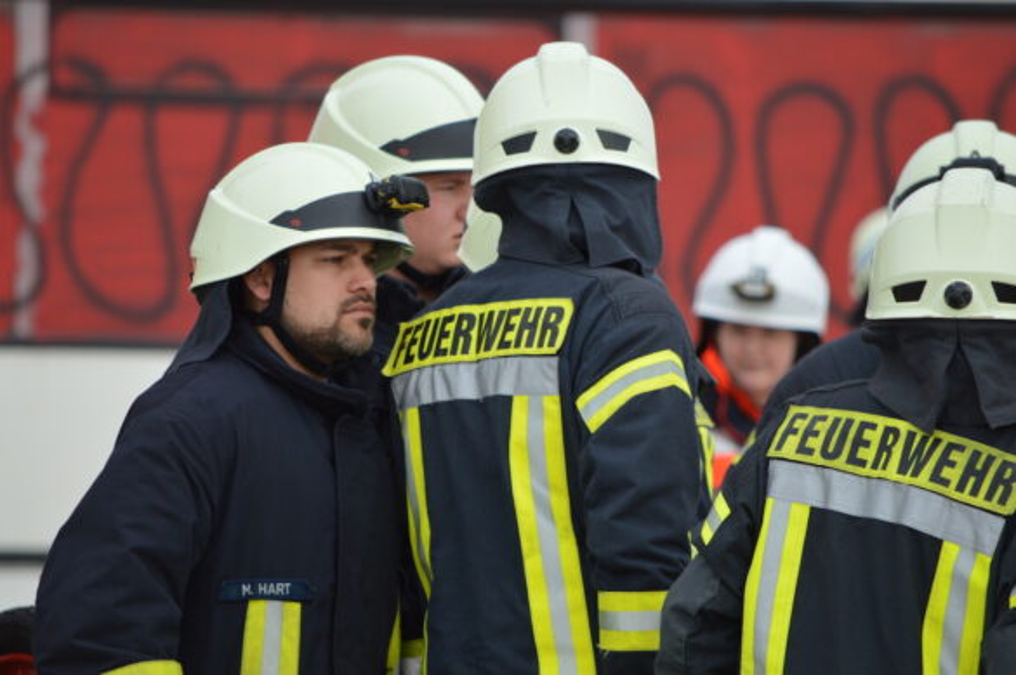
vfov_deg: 3.0
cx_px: 508
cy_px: 338
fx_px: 12689
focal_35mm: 450
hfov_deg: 4.6
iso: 400
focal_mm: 300
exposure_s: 1/1000
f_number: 5.6
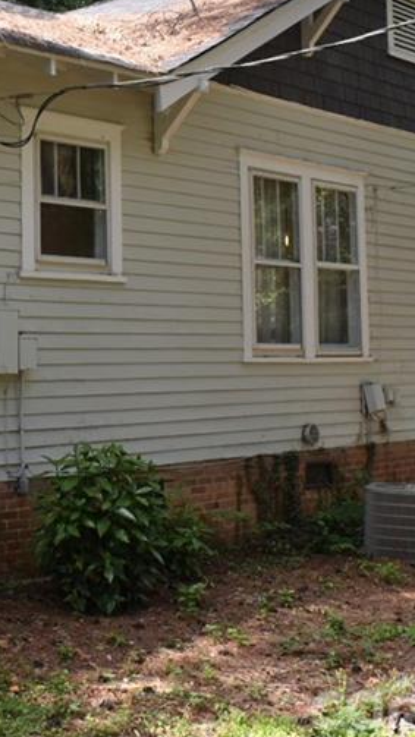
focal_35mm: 64
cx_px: -29
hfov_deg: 18.2
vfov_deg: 32.7
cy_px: 278
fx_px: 1252
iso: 200
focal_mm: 20
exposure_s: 1/250
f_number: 6.3
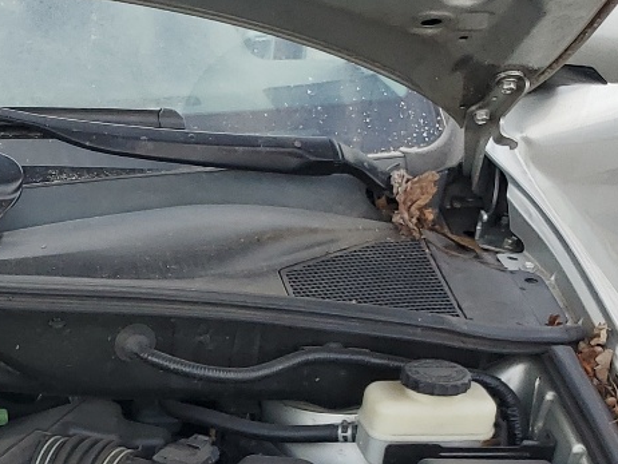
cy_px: 669
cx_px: -189
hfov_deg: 20.0
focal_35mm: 90
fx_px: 1608
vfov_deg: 15.3
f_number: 1.5
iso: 50
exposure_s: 1/1111
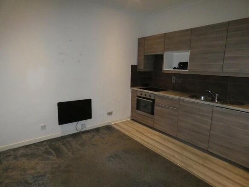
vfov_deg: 66.0
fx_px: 144
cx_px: 124
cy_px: 94
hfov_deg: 81.8
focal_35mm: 20
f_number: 2.8
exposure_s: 1/60
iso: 800
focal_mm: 3.6
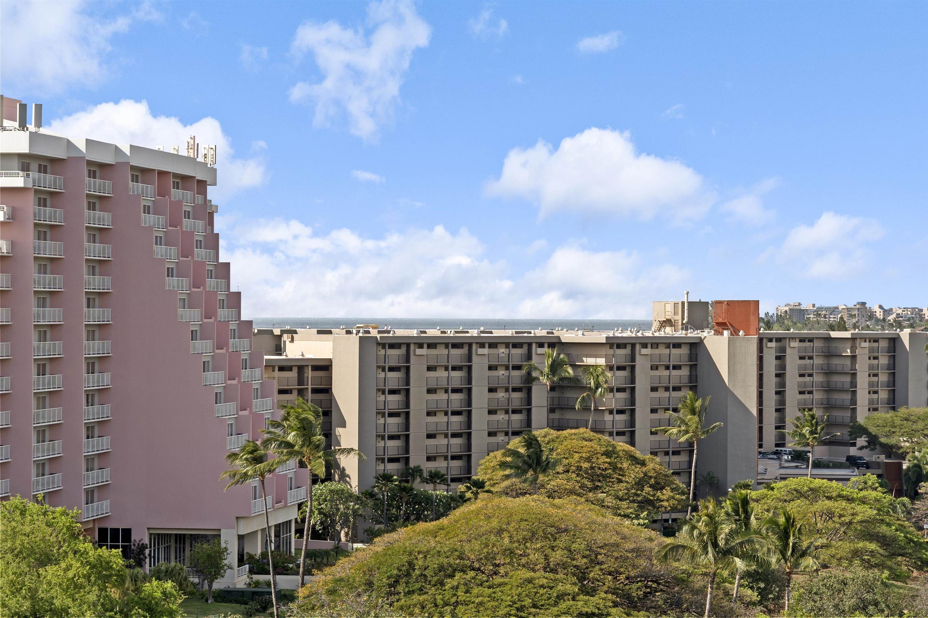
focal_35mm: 112
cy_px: 309
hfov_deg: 18.3
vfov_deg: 12.2
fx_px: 2887
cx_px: 464
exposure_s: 1/60
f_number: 8
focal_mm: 75
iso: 100
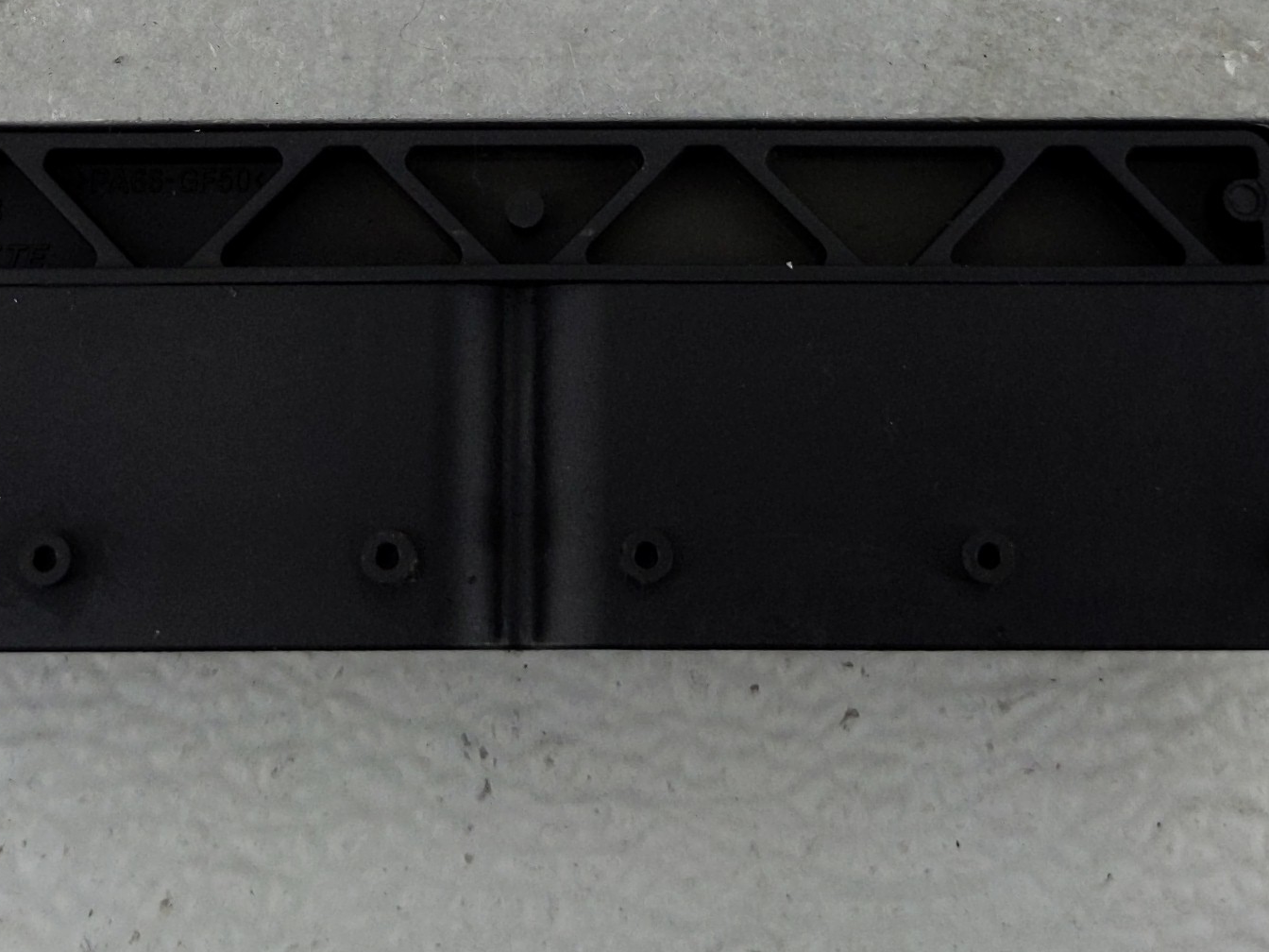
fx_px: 2749
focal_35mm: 75
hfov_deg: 26.0
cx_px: 545
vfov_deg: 17.8
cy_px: -423
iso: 55
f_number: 1.73
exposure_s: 1/147
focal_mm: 4.38
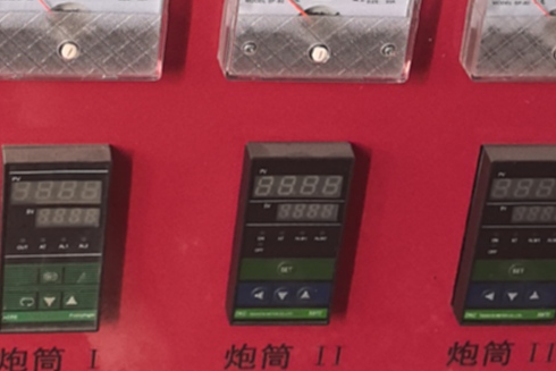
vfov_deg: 11.5
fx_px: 1653
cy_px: -385
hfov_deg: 18.7
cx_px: 42
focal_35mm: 107
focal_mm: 6.98
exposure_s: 1/50
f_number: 2
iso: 250
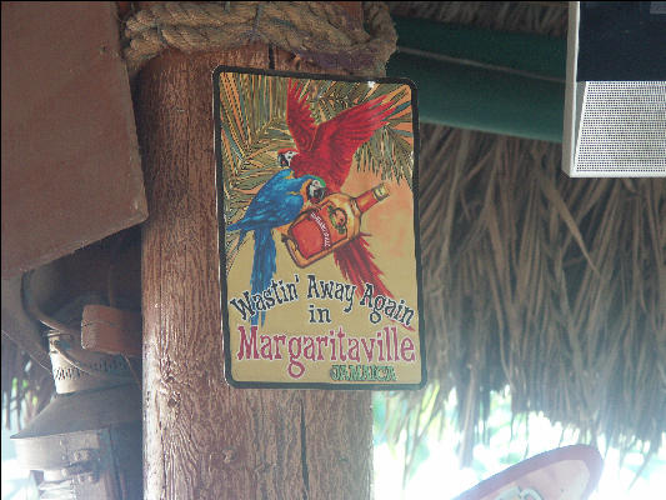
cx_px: 333
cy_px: 250
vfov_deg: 7.8
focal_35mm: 190
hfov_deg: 10.4
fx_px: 3656
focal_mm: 48.19
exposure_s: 1/50
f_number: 3.5
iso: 200
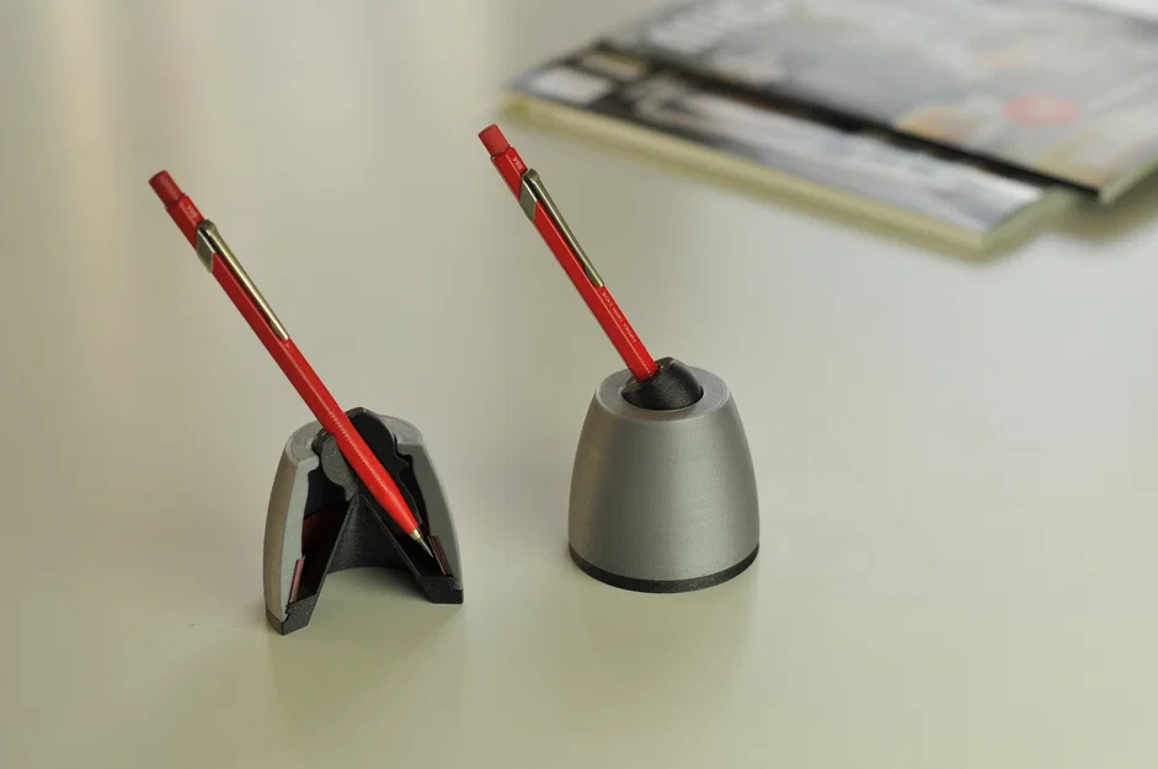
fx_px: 2410
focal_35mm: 75
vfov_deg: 18.1
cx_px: 579
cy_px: 384
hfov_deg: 27.0
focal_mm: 50
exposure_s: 1/250
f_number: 2.8
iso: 200
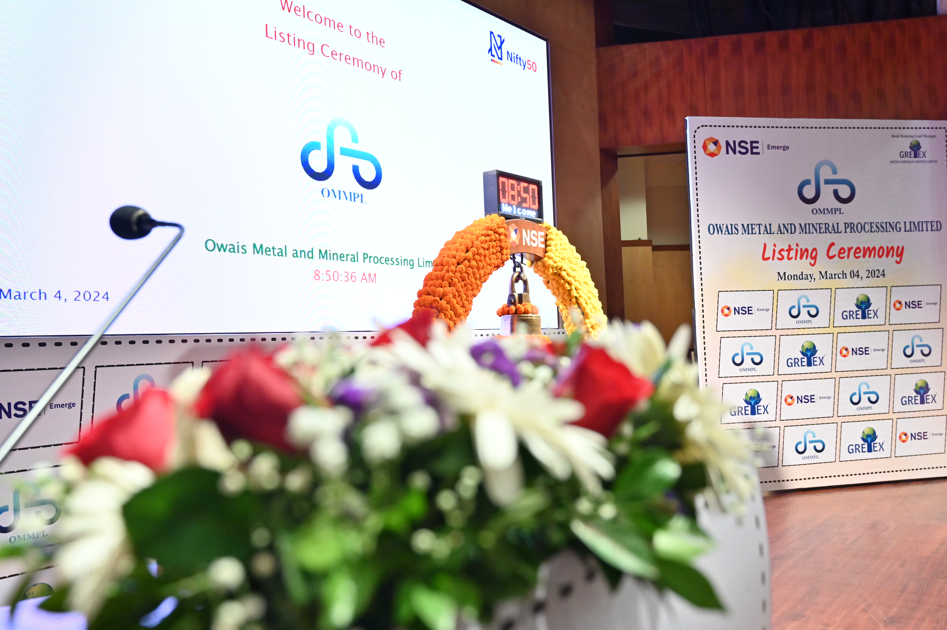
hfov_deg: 58.0
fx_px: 854
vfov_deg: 40.5
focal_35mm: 32
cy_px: 315
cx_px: 474
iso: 3200
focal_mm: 32.5
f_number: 5.6
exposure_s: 1/160
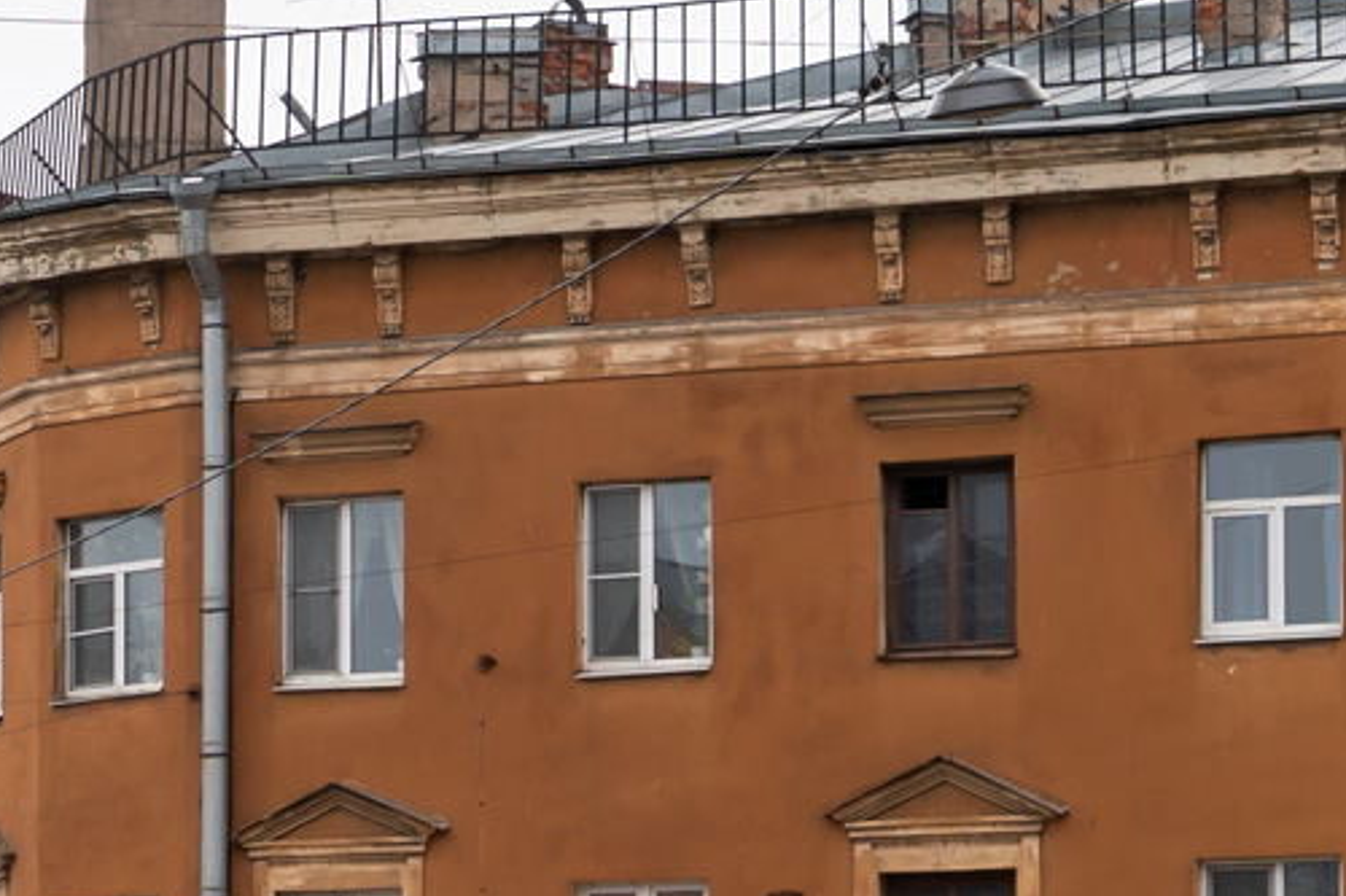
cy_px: 1021
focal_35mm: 126
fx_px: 4709
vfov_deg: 10.7
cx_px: -415
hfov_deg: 15.5
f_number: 8
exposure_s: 1/400
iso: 320
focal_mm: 45
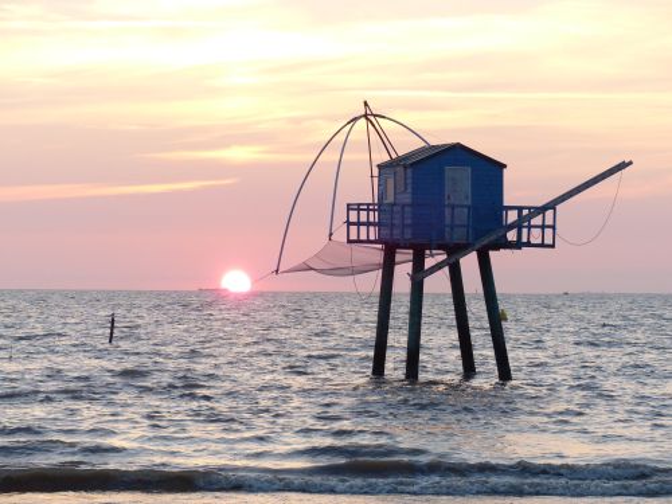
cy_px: 252
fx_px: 2854
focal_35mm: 147
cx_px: 336
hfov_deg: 13.4
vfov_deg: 10.1
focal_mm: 26.5
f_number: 2.8
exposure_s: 1/500
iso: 400
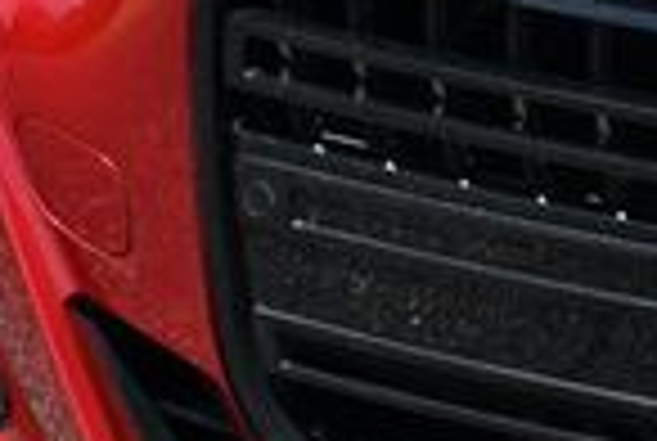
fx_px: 5450
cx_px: 918
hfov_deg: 6.8
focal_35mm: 298
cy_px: 27
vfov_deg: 4.6
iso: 160
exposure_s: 1/250
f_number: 8
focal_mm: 34
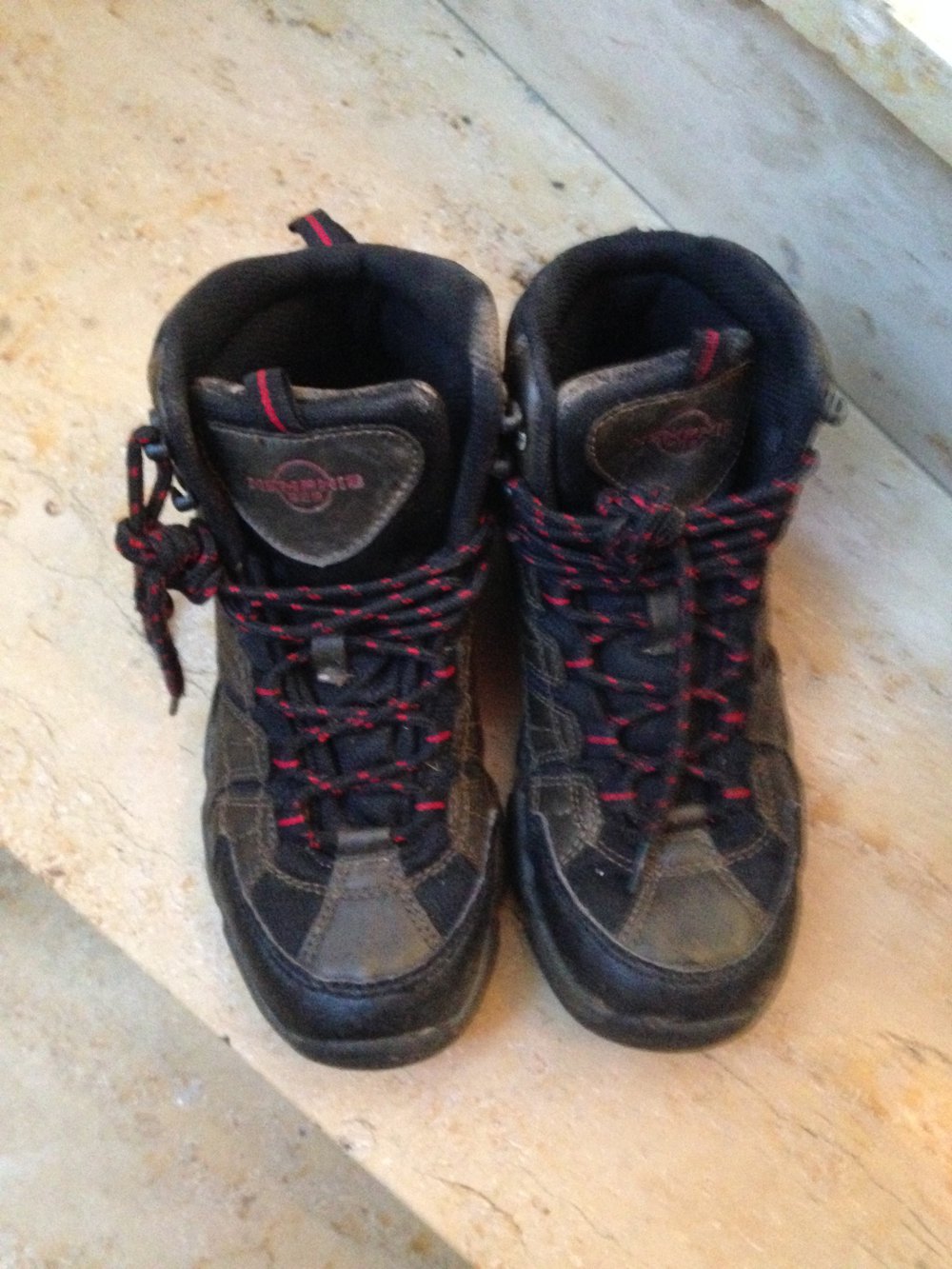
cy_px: 634
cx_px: 476
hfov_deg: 43.0
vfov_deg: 55.3
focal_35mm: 33
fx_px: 1210
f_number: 2.4
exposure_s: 1/15
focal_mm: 4.12
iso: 800
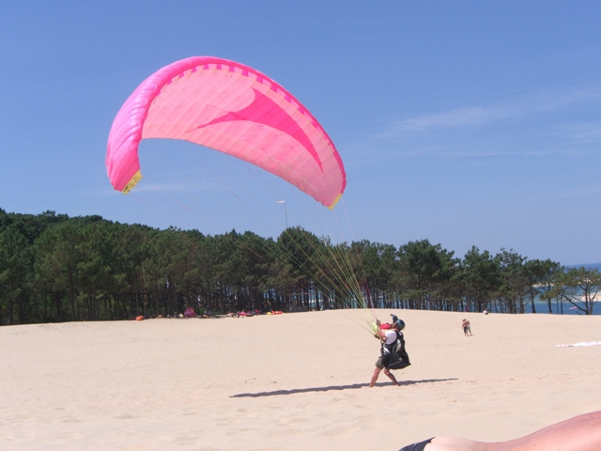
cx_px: 300
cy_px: 226
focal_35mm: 57
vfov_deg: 25.7
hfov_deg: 33.8
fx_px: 990
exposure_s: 1/640
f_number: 5
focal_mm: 11.8
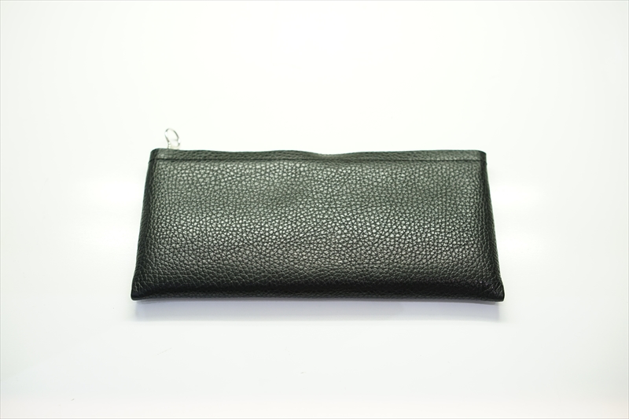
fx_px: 961
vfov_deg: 24.6
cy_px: 210
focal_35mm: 55
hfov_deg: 36.3
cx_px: 314
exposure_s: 1/60
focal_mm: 55
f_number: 4
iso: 400
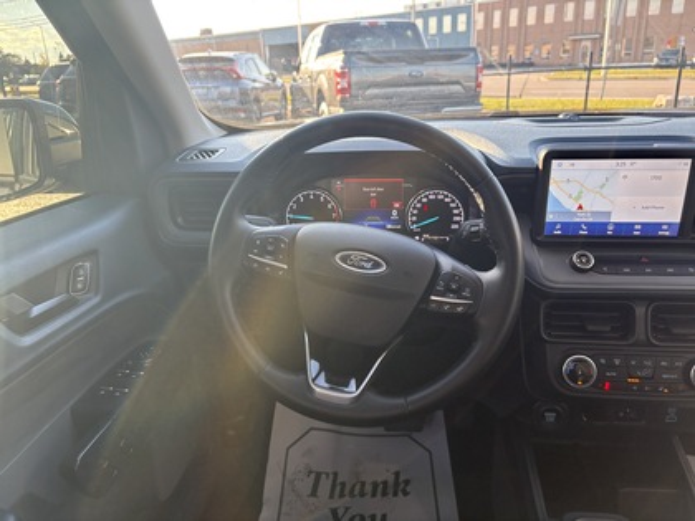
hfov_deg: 67.3
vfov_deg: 53.1
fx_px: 522
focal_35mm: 26
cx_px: 348
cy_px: 260
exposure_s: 1/155
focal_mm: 5.96
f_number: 1.6
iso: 64
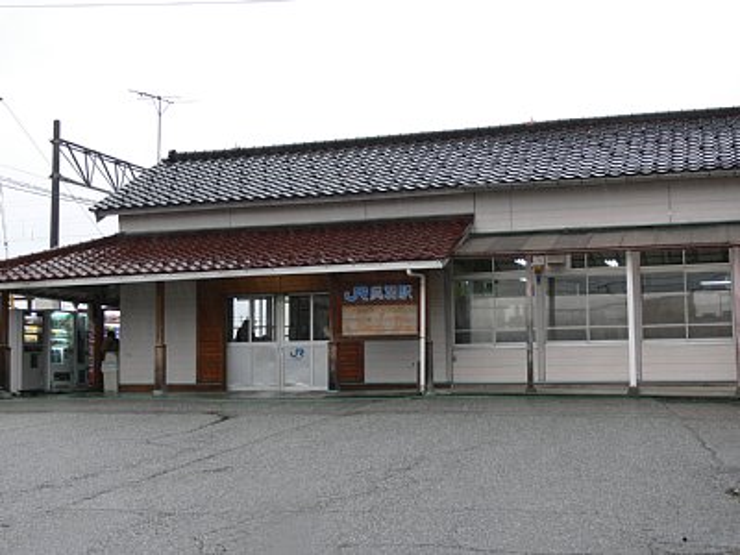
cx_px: 370
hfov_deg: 38.2
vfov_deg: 29.1
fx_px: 1069
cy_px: 278
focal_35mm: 50
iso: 80
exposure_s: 1/50
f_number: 3.6
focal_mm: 10.6
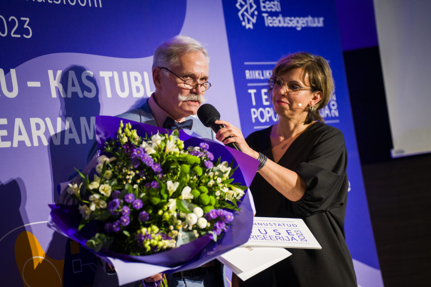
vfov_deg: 11.5
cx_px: 216
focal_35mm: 119
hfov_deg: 17.2
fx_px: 1425
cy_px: 144
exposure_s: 1/100
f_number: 2.8
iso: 800
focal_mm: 119
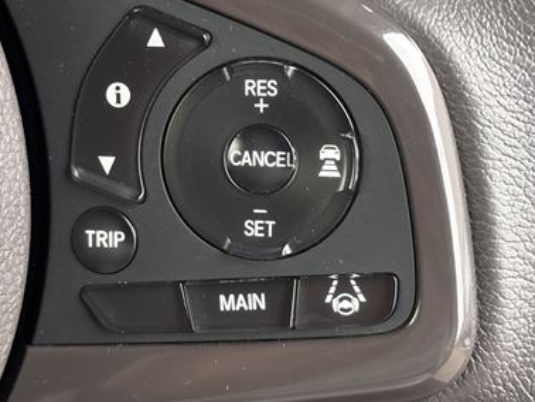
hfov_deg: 22.2
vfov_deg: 16.8
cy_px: 201
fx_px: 1361
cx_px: 185
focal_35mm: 88
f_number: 1.6
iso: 200
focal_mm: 5.96
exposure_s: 1/40
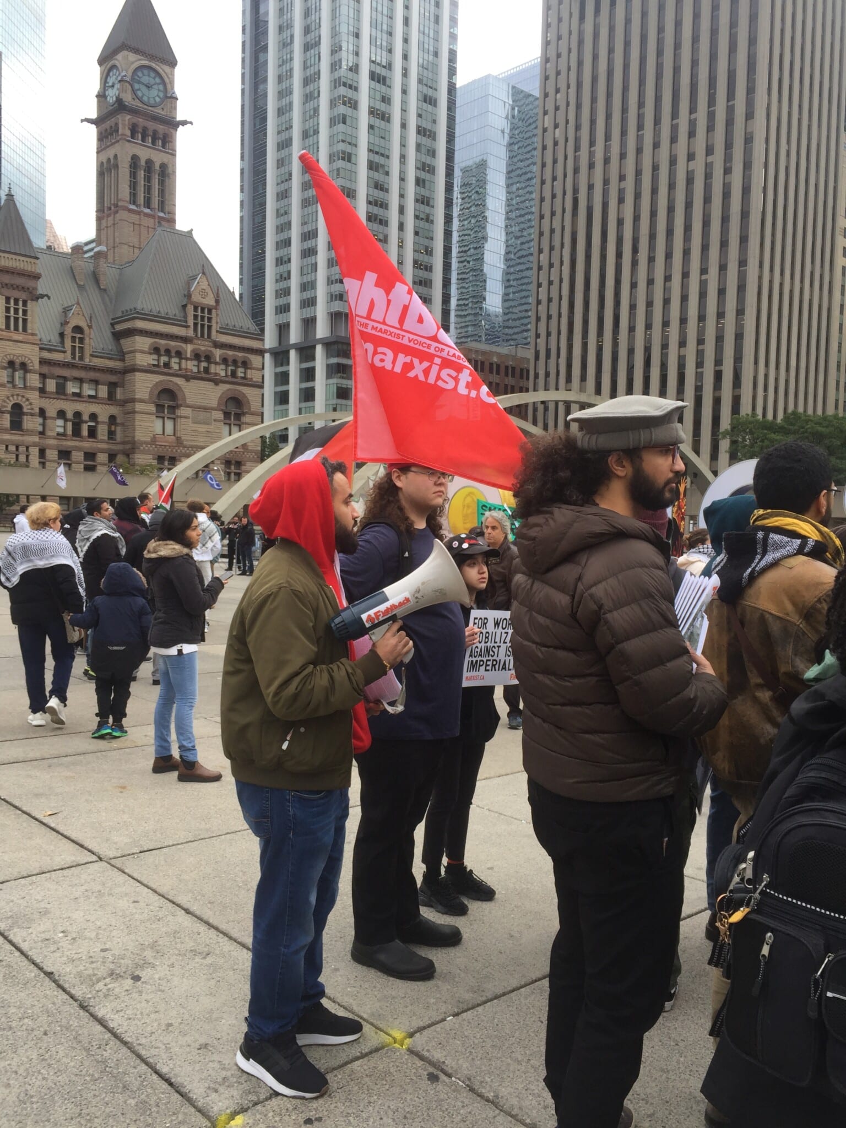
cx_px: 423
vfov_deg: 61.7
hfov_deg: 48.2
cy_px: 564
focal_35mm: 29
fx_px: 945
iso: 32
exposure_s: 1/399
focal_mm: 4.15
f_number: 2.2
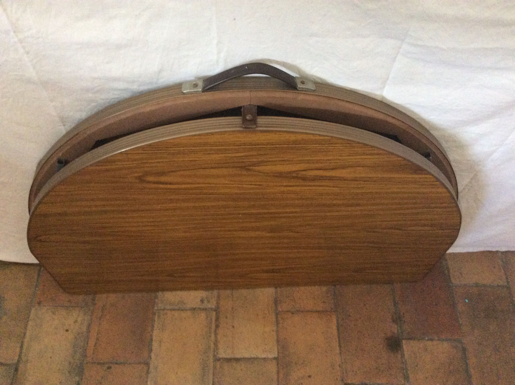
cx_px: 258
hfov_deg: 56.9
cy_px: 192
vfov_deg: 44.1
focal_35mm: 32
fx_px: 475
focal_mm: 3.3
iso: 320
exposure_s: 1/25
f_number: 2.4
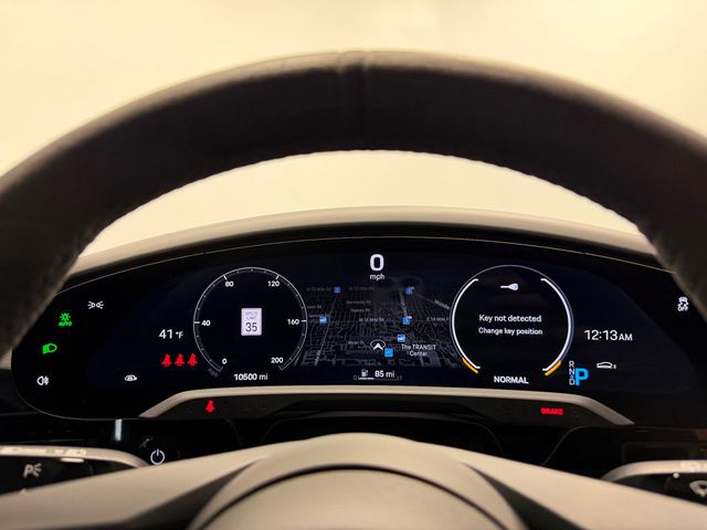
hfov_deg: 71.6
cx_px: 354
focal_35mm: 24
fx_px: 490
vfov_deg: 56.8
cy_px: 265
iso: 200
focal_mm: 6.76
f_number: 1.78
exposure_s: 1/120
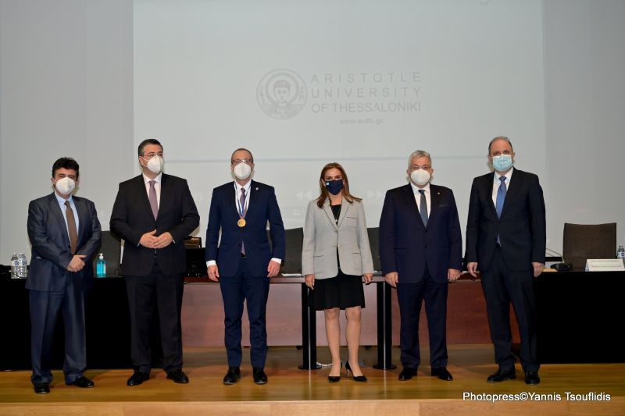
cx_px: 312
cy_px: 208
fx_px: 764
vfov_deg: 30.5
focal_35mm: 44
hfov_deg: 44.5
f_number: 4
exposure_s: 1/80
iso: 560
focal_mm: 44
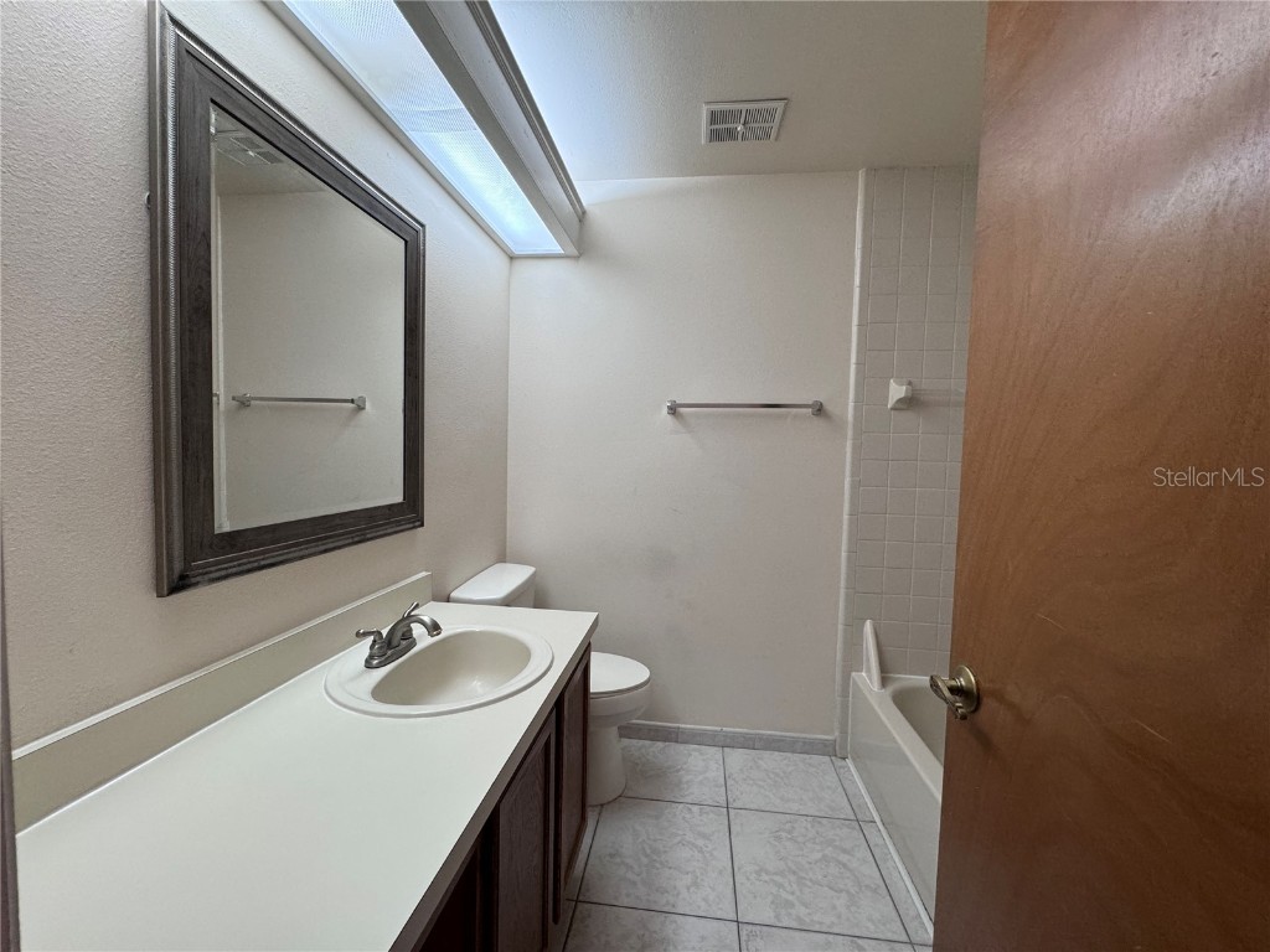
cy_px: 476
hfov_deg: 102.1
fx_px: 514
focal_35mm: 14
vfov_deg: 85.7
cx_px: 635
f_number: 2.2
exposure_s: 1/120
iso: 250
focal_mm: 2.22
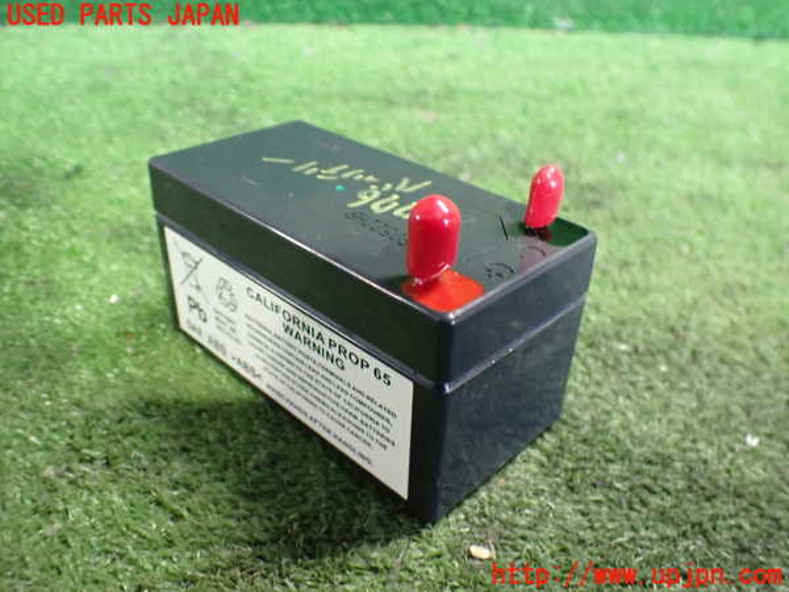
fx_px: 684
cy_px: 296
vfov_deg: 46.8
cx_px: 394
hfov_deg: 60.0
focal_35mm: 30
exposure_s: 1/30
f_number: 2.3
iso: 1000
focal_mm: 5.4
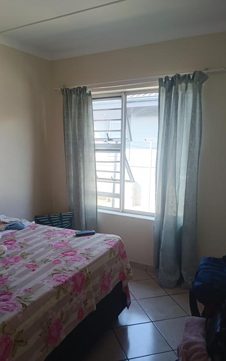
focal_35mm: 28
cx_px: 93
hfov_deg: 44.4
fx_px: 276
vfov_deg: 66.5
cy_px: 183
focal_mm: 3.96
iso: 245
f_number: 1.8
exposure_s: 1/100
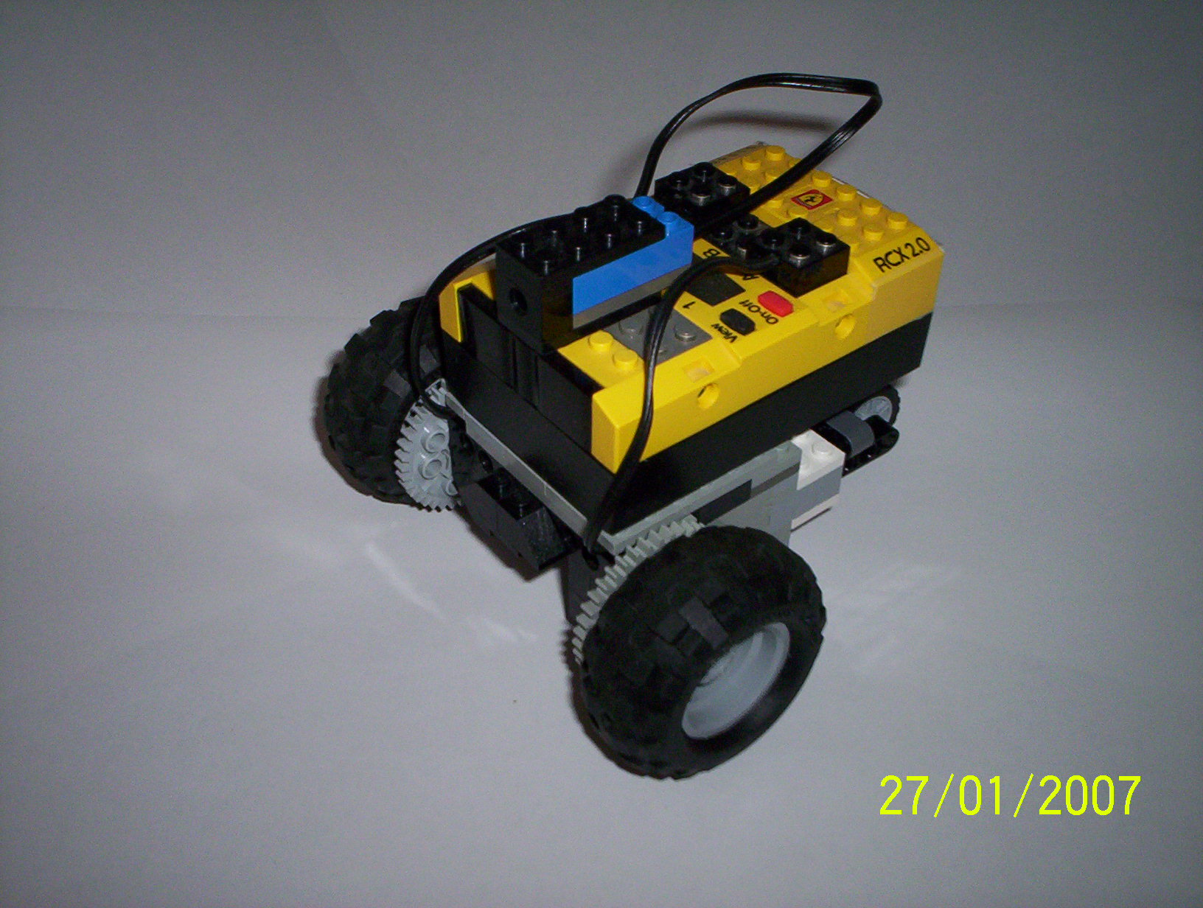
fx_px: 1324
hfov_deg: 48.9
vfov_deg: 37.9
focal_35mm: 38
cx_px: 602
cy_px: 454
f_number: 4.5
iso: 140
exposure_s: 1/60
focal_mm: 4.99
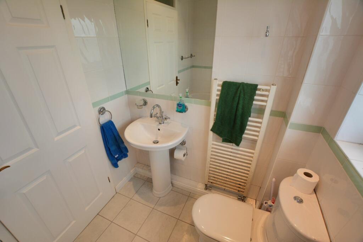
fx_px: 151
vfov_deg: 77.3
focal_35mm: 15
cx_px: 182
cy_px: 121
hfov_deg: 100.4
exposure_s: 1/125
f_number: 5.6
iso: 320
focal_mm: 10
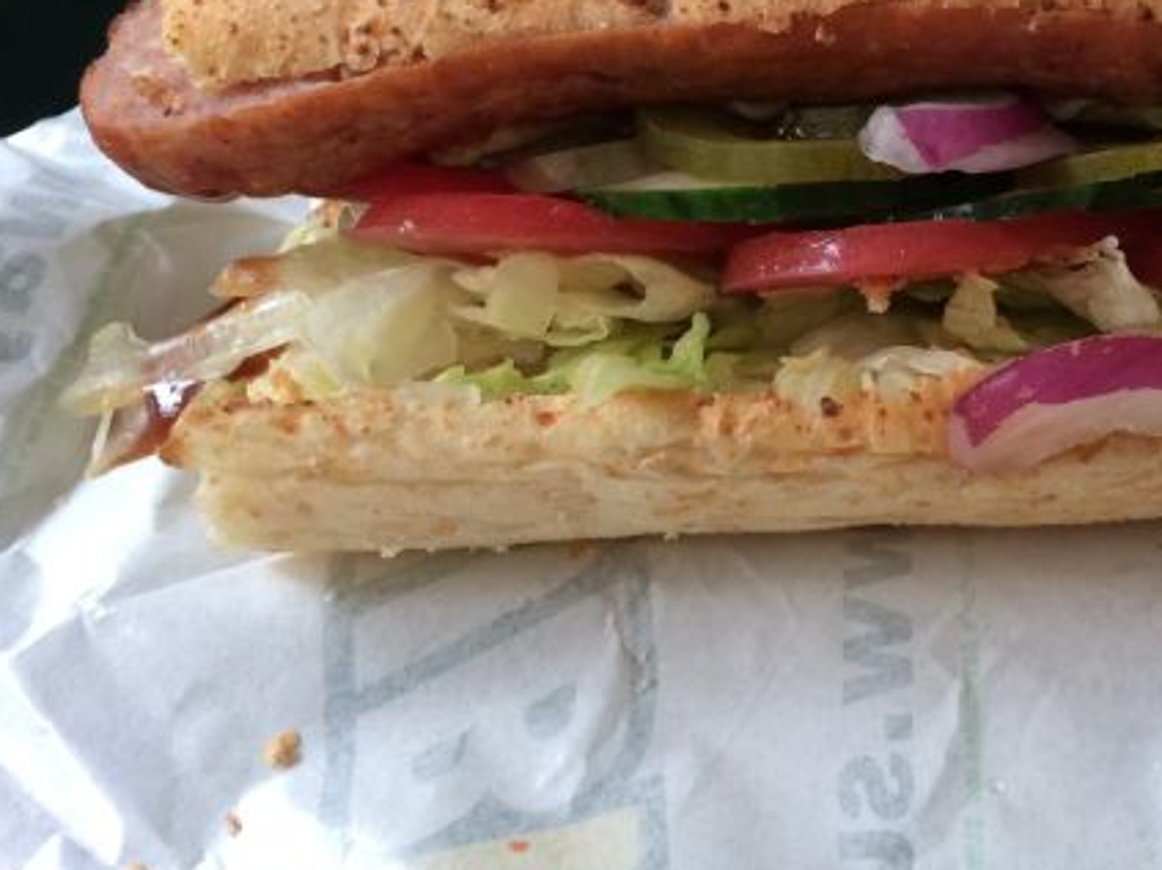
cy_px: 246
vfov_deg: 29.9
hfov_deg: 38.0
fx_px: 1611
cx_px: 948
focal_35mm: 48
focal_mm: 4.15
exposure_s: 1/30
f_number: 2.2
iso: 40
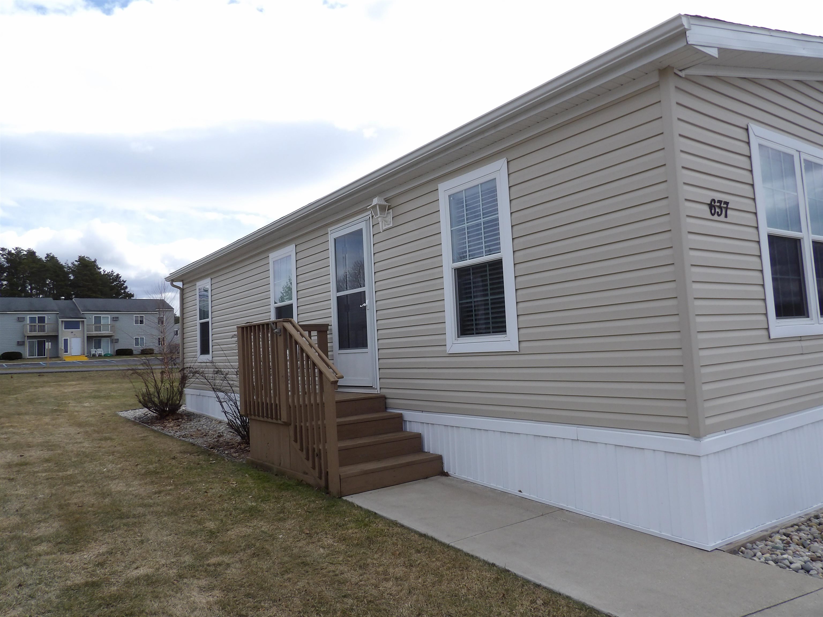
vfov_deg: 56.8
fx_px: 571
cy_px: 308
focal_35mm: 24
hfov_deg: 71.6
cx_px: 412
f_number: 4.6
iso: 100
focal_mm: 4.3
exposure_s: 1/779
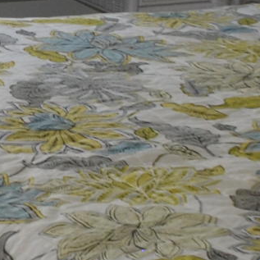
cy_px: -166
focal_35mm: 313
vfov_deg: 5.5
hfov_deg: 5.4
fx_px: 2660
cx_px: -321
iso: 400
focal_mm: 26
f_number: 4.2
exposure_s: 1/100
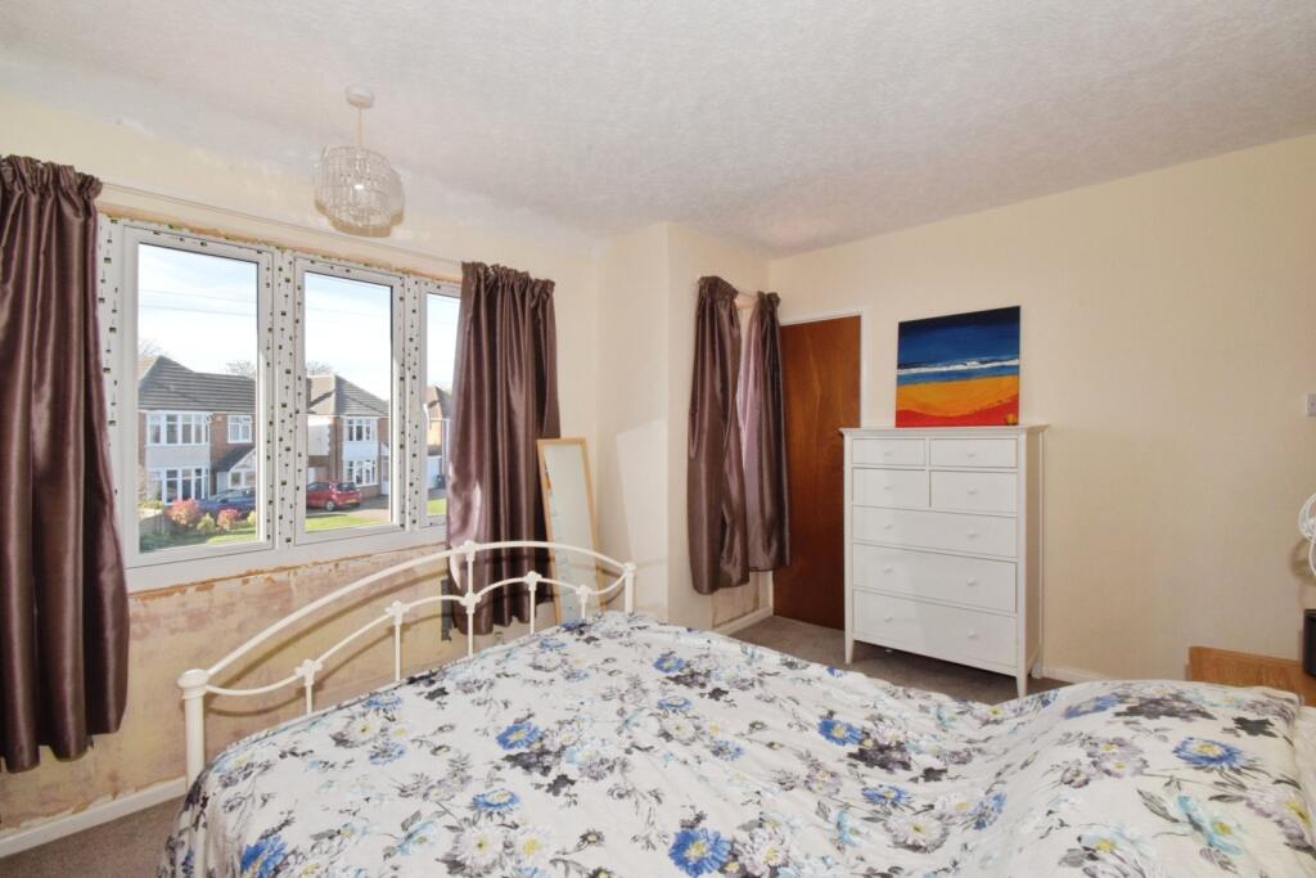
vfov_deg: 77.3
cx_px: 658
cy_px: 439
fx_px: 548
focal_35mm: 15
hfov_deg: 100.4
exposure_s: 1/60
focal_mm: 10
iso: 1000
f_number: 22
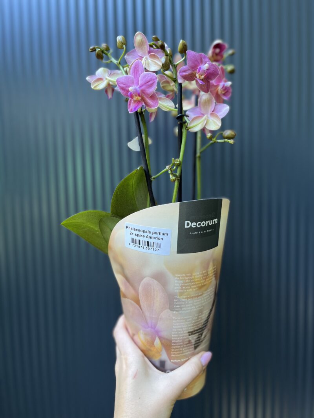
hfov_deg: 53.1
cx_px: 157
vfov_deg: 67.3
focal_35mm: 26
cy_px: 209
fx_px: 315
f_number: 1.6
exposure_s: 1/60
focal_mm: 5.1
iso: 160
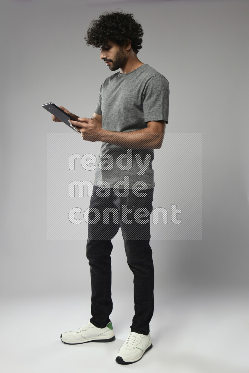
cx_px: 124
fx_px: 301
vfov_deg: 63.7
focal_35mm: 29
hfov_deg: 45.0
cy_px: 186
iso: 400
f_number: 6.3
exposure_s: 1/125
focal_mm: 29
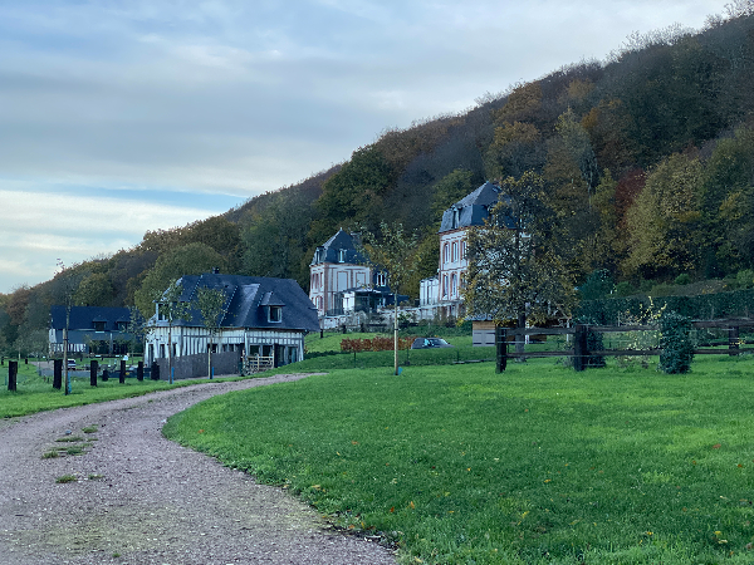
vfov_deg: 28.0
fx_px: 1133
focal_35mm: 52
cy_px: 282
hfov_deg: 36.8
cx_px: 377
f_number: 2
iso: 25
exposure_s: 1/291
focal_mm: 6
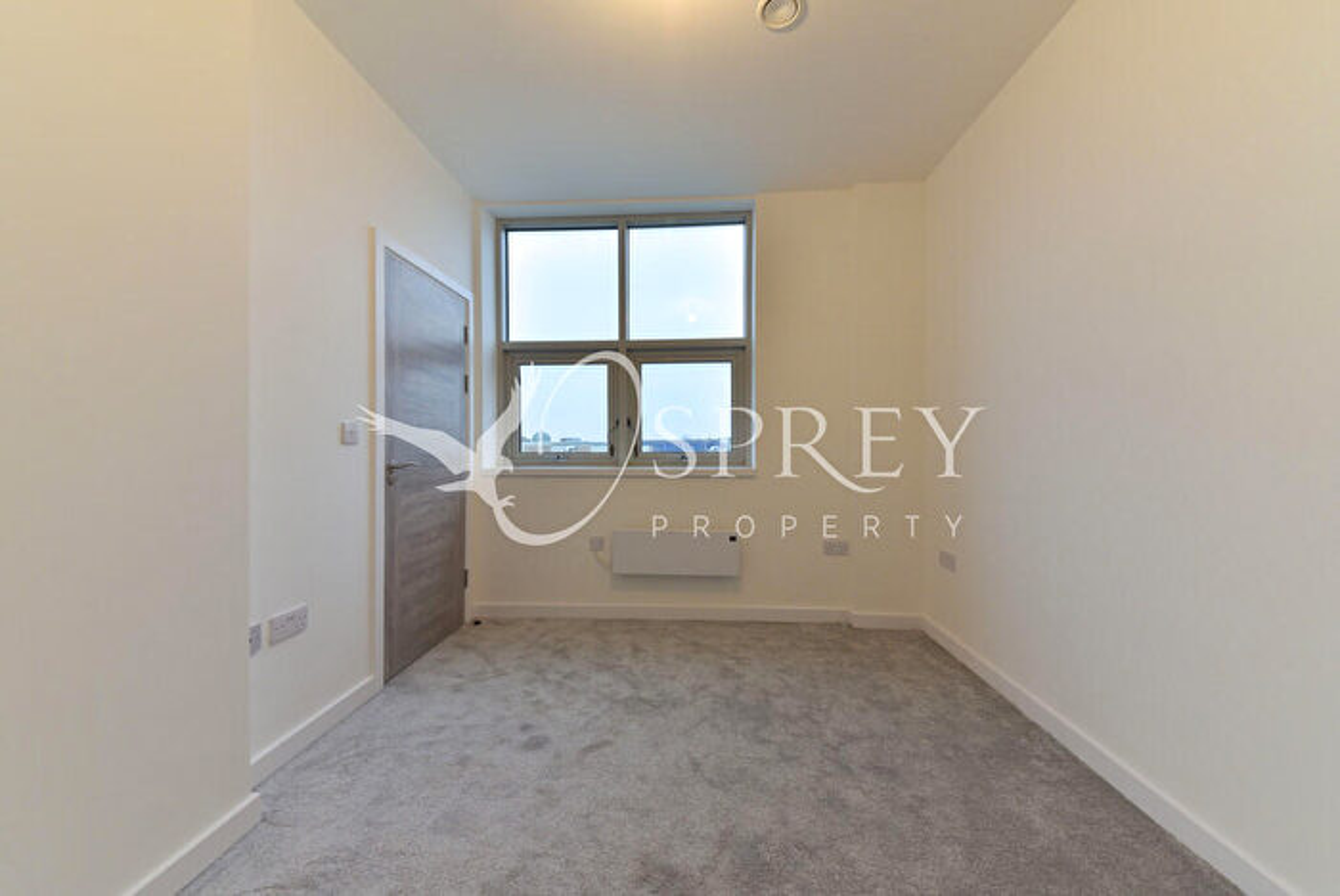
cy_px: 448
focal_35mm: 12
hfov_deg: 112.6
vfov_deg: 90.1
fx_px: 447
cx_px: 670
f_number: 8
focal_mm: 12
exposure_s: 1/20
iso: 400
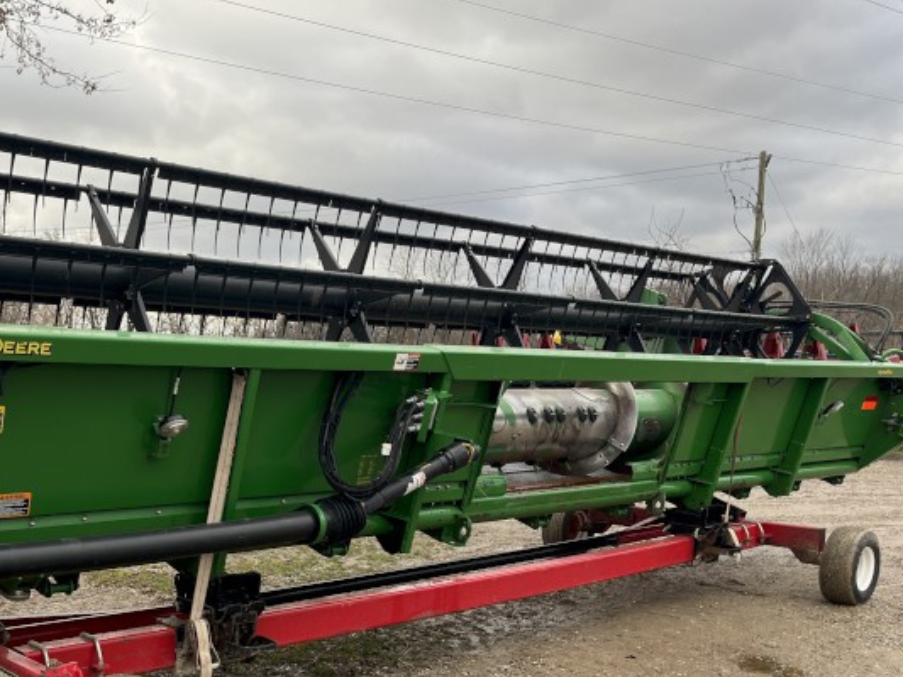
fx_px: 1018
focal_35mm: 39
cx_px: 271
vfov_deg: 36.2
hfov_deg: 46.8
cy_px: 491
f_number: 1.6
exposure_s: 1/388
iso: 50
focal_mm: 5.1
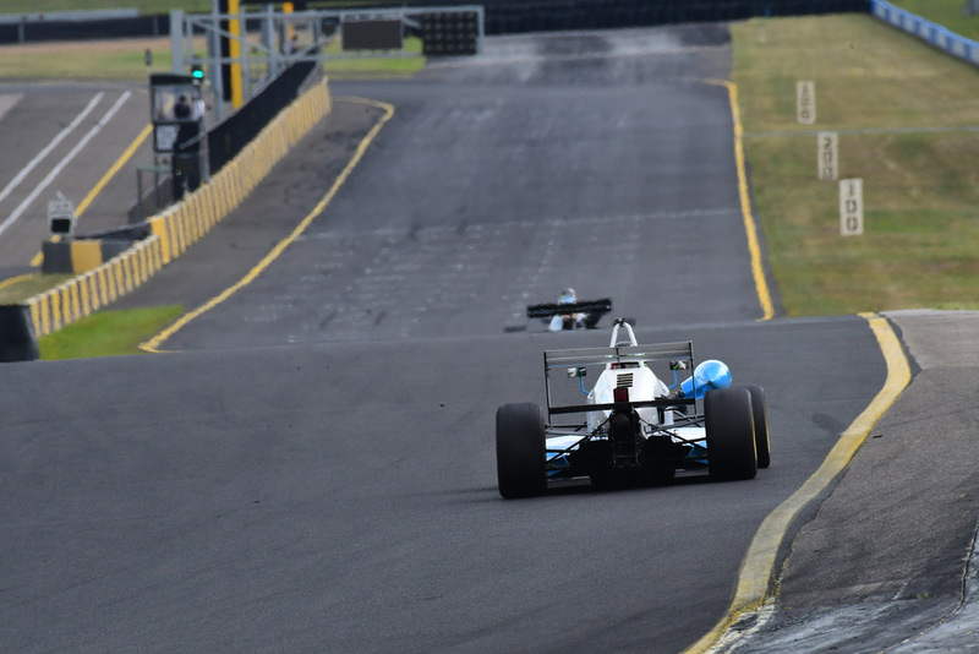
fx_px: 20402
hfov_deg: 2.7
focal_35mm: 750
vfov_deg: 1.8
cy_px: 327
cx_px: 490
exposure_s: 1/640
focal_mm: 500
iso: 1000
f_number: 11
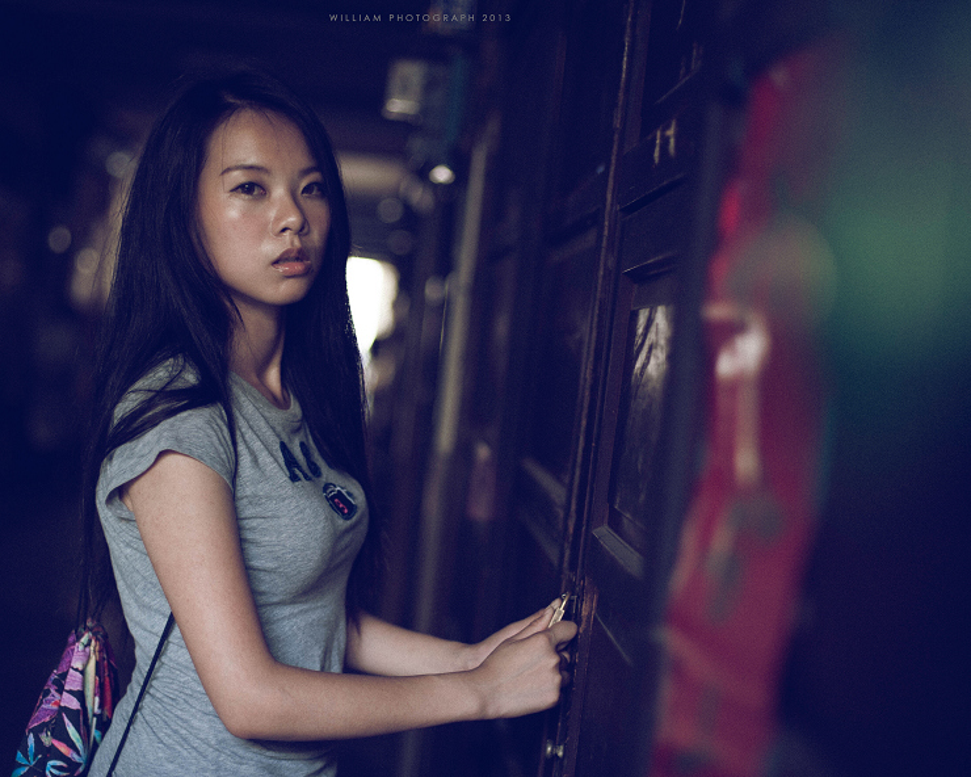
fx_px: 1638
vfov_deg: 26.7
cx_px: 420
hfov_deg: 33.0
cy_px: 391
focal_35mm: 57
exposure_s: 1/125
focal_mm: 50
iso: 400
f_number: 1.8
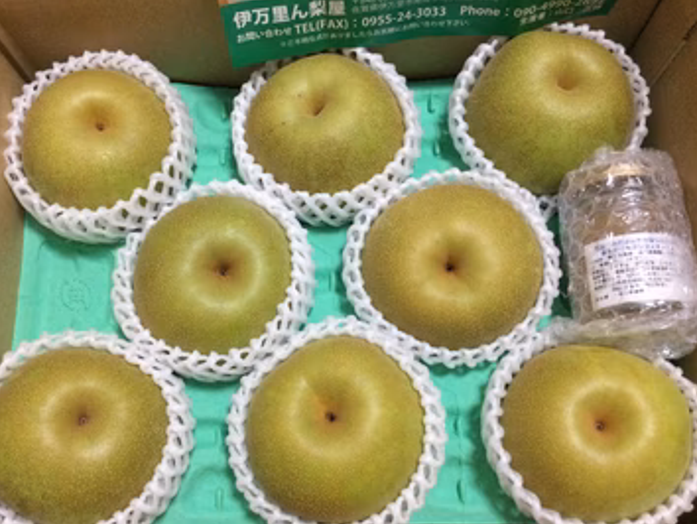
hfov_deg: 52.6
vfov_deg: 40.7
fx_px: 705
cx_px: 339
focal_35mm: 35
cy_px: 288
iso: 200
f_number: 2.4
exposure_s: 1/33
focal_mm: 3.3
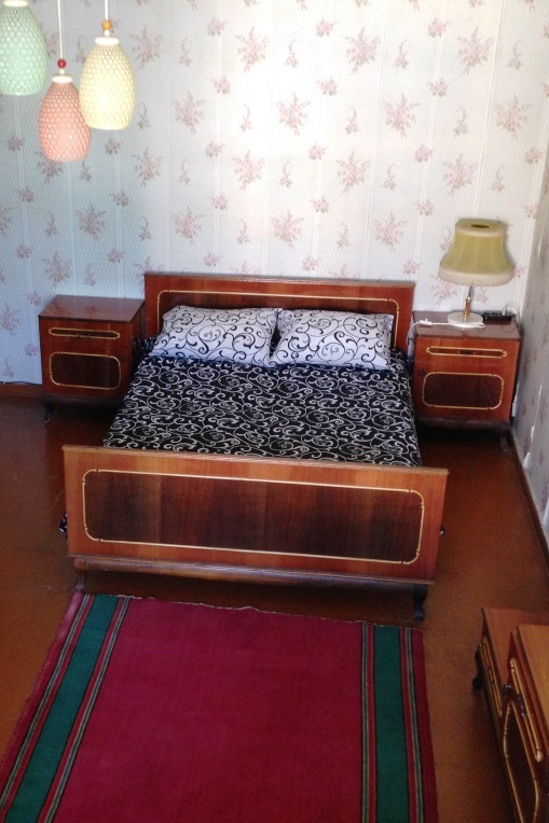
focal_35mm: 46
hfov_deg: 29.0
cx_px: 184
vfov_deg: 42.8
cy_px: 413
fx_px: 1053
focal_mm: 4.13
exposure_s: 1/20
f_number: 2.4
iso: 160
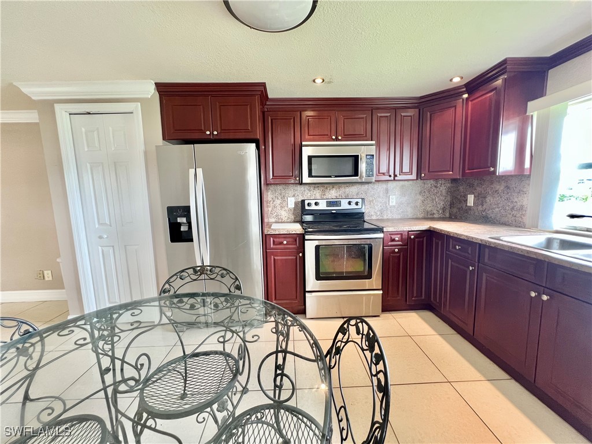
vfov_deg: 89.9
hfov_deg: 106.2
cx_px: 296
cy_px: 222
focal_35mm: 13
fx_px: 222
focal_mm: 1.57
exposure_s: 1/60
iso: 200
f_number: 1.8
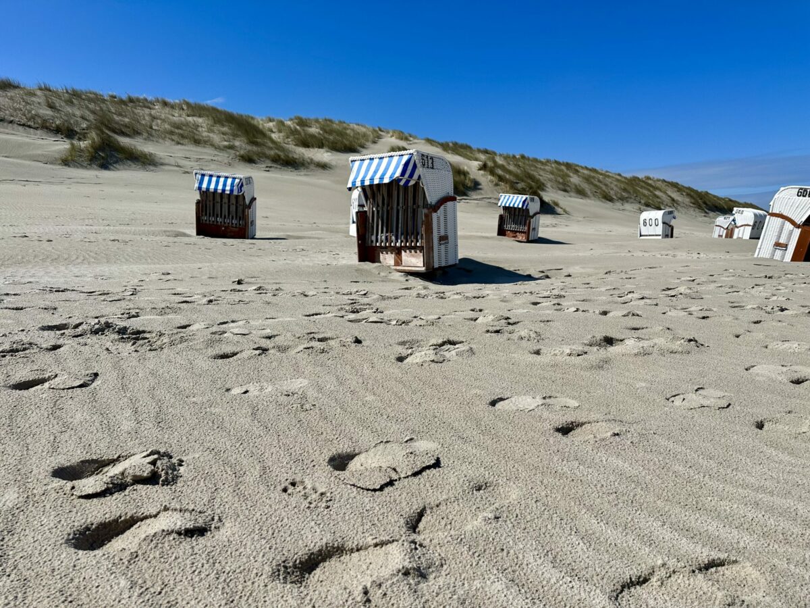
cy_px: 304
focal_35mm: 24
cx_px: 405
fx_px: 562
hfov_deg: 71.6
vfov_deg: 56.8
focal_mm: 6.86
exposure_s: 1/9709
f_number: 1.78
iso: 80
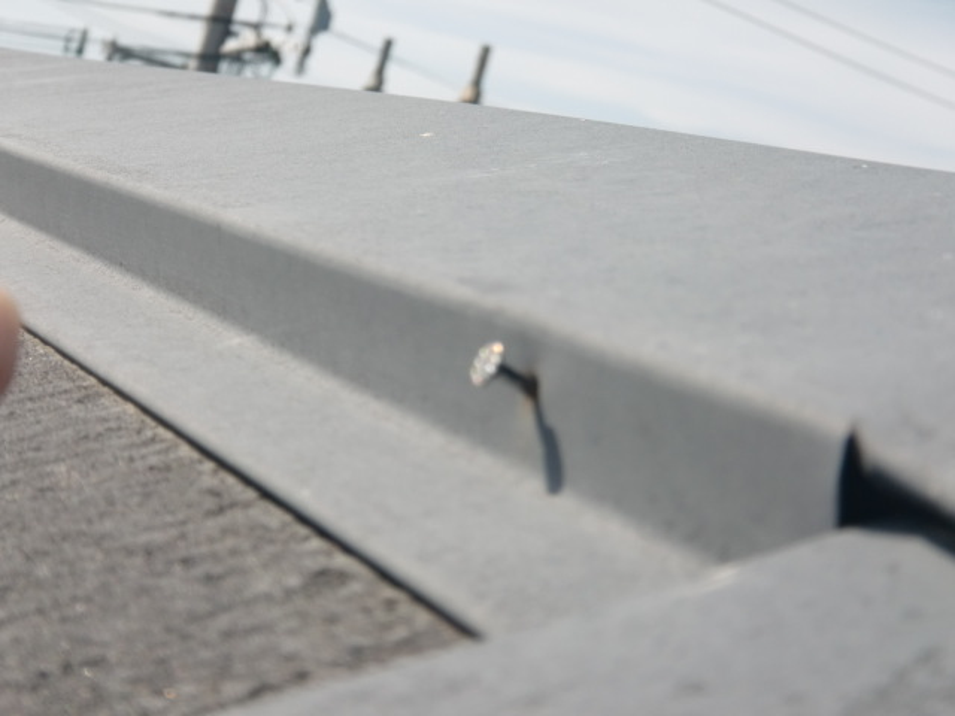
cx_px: 478
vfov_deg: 18.7
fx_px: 2179
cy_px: 358
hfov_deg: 24.7
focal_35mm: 79
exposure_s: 1/500
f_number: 4.8
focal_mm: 13.91
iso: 64
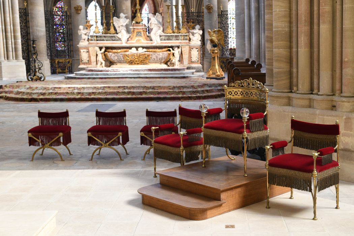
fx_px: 492
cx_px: 177
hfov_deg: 39.6
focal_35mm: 50
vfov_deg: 27.0
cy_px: 118
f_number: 7.1
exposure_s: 1.3
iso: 64
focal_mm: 50
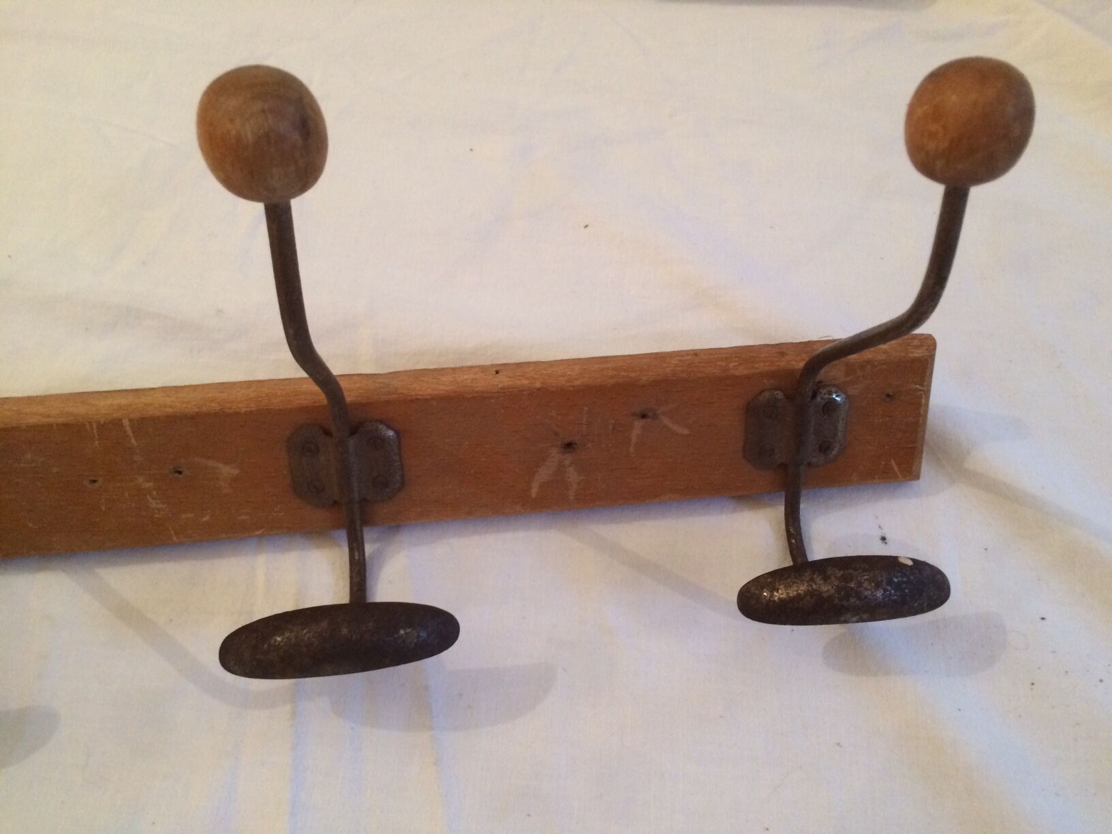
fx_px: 932
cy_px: 417
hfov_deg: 61.7
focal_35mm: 29
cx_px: 556
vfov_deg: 48.2
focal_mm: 4.15
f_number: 2.2
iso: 320
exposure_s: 1/33
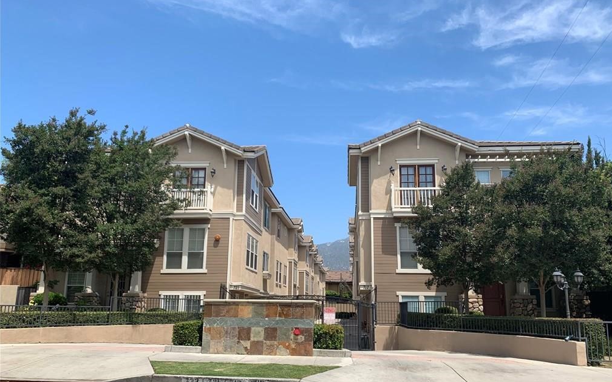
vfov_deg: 44.4
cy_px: 223
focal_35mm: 28
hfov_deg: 66.5
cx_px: 310
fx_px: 467
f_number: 1.8
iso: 25
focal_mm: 4.25
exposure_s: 1/1634
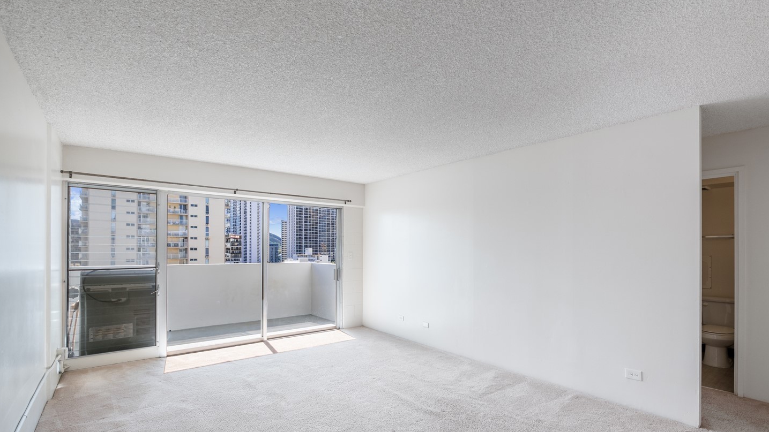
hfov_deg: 95.7
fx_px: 347
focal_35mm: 17
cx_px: 420
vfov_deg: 63.5
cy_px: 253
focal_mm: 7
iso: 160
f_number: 4
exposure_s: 1/3200
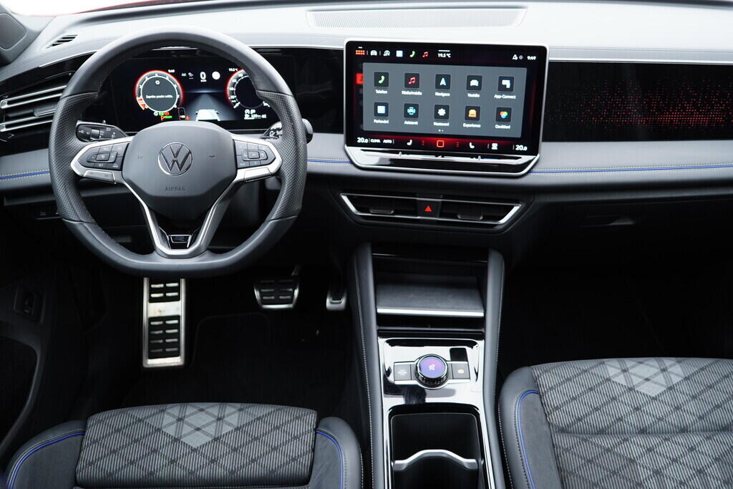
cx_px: 366
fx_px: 733
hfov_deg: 53.1
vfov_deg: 36.9
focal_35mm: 36
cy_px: 244
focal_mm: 24
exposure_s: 1/40
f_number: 2.8
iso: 400
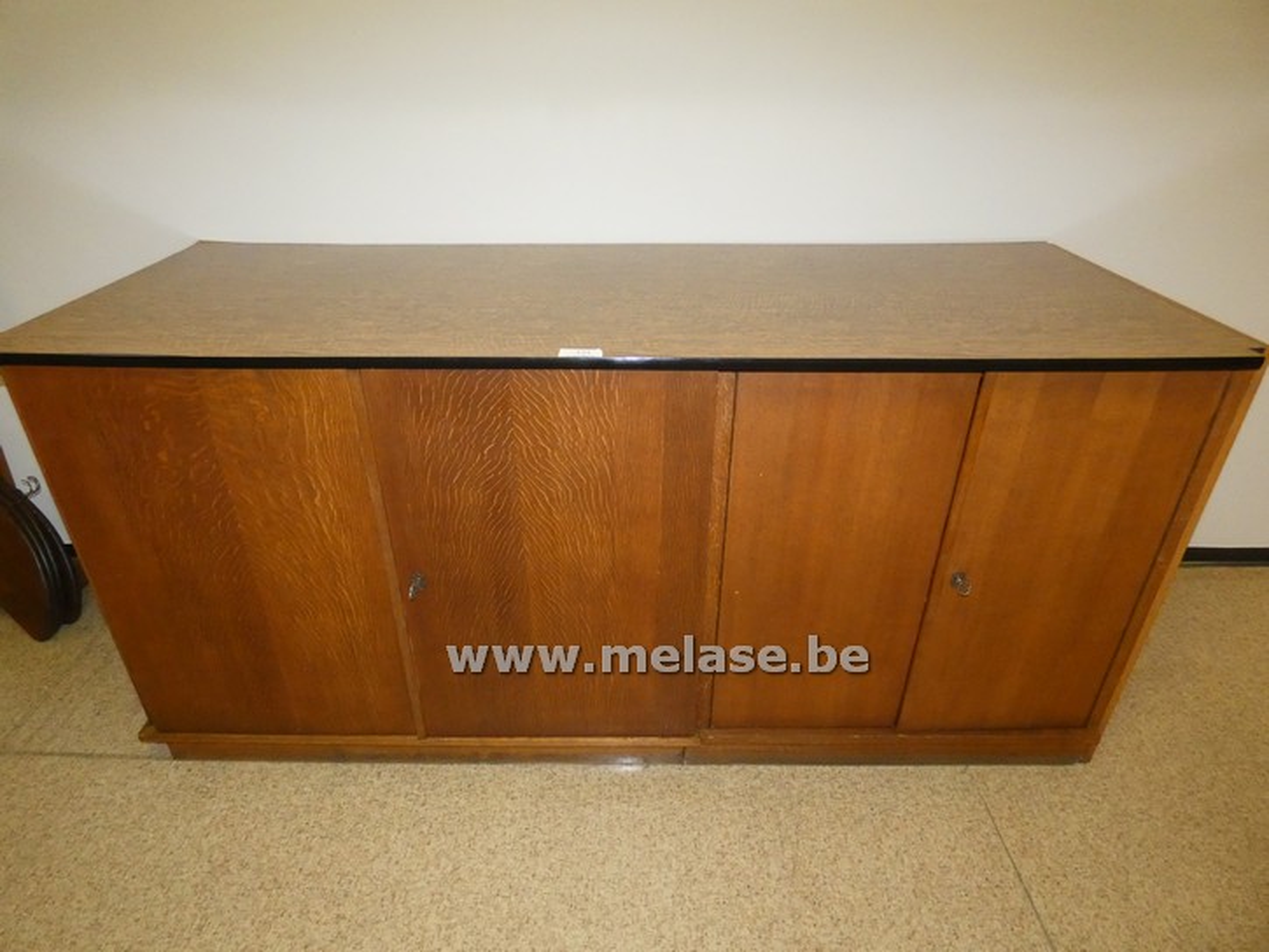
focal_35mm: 20
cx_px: 634
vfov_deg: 66.0
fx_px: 733
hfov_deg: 81.7
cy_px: 476
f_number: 2.8
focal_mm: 3.6
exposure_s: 1/60
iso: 800
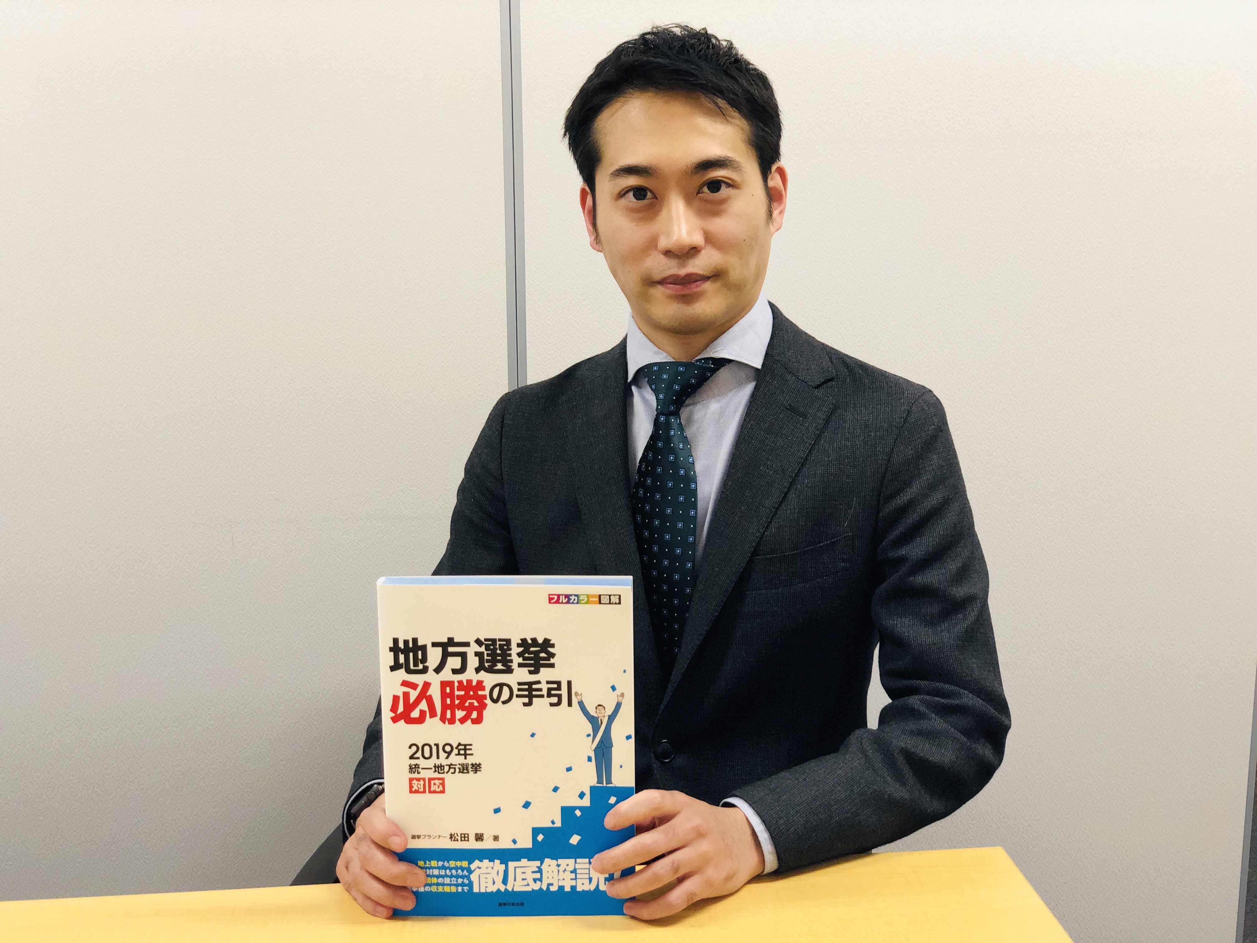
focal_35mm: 52
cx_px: 628
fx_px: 1888
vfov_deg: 28.0
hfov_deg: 36.8
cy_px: 472
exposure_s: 1/33
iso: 100
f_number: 2.4
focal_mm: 6
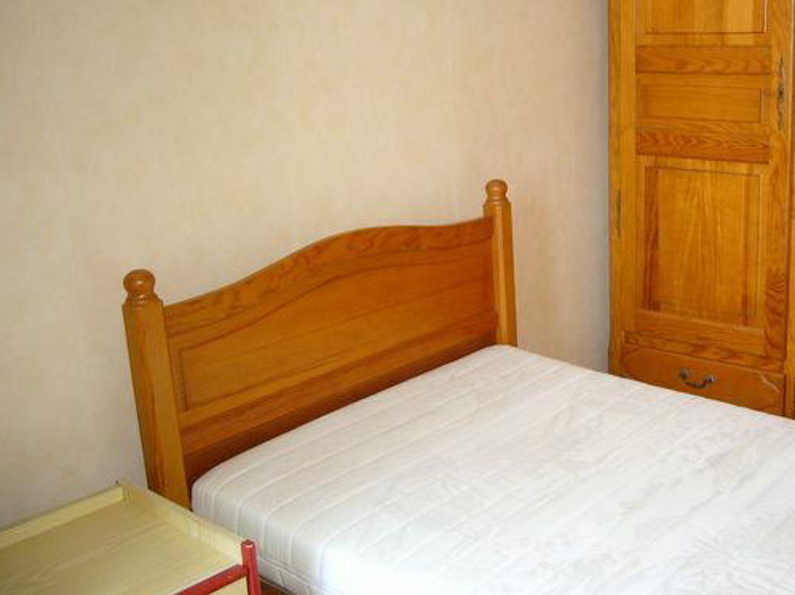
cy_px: 254
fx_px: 1033
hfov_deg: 41.7
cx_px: 503
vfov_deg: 32.1
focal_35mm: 45
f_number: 2.8
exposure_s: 1/30
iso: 125
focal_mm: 5.8
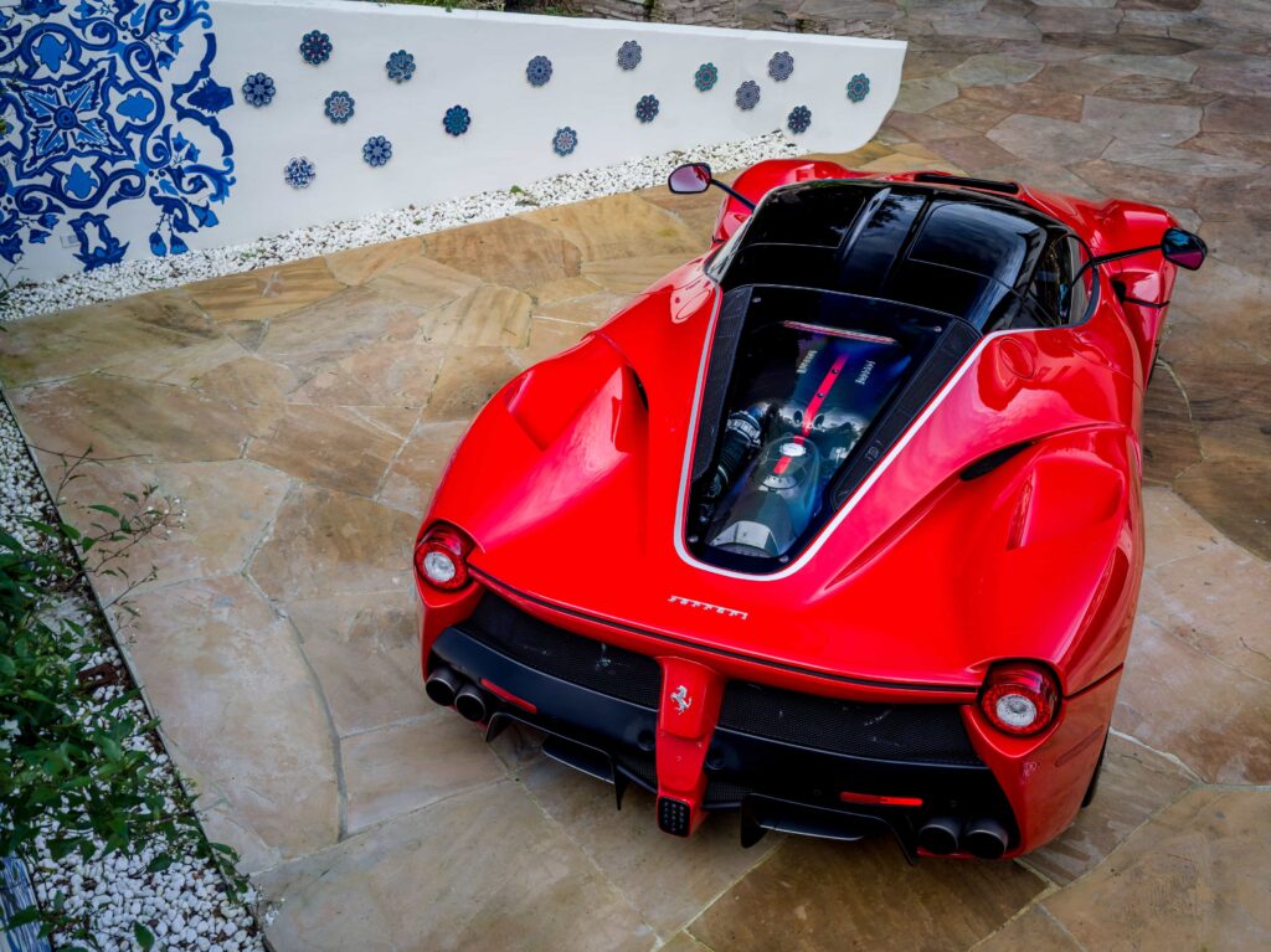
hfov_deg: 52.6
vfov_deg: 40.7
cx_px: 636
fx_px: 1284
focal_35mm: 35
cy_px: 476
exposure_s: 1/6
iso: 100
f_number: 11
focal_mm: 45
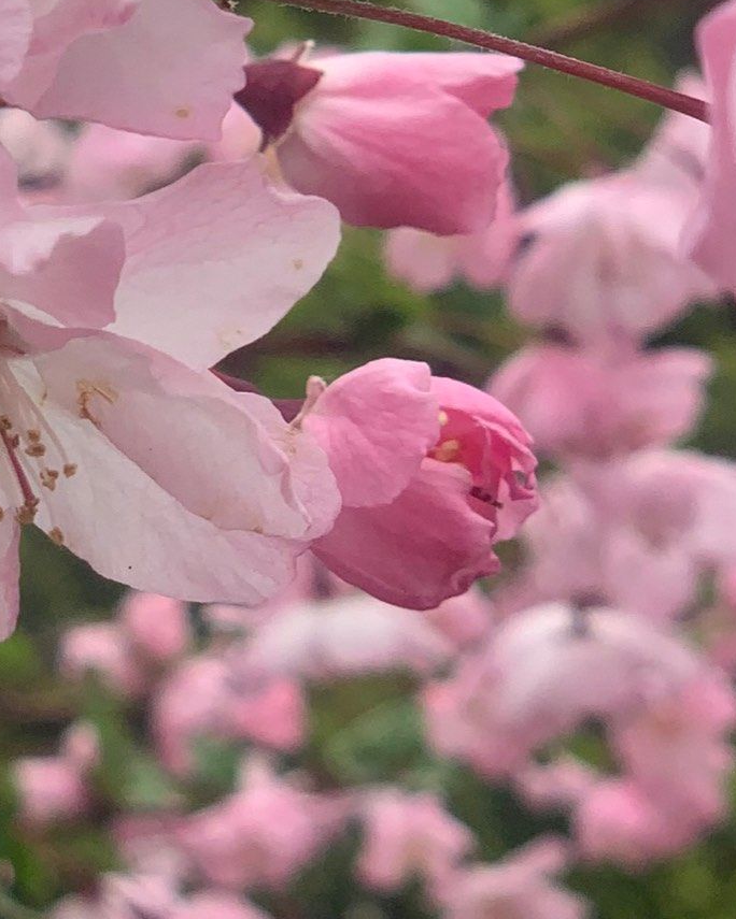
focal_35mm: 162
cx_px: -17
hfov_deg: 9.5
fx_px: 4411
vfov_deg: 11.9
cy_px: 340
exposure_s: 1/813
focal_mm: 6
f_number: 2.4
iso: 16
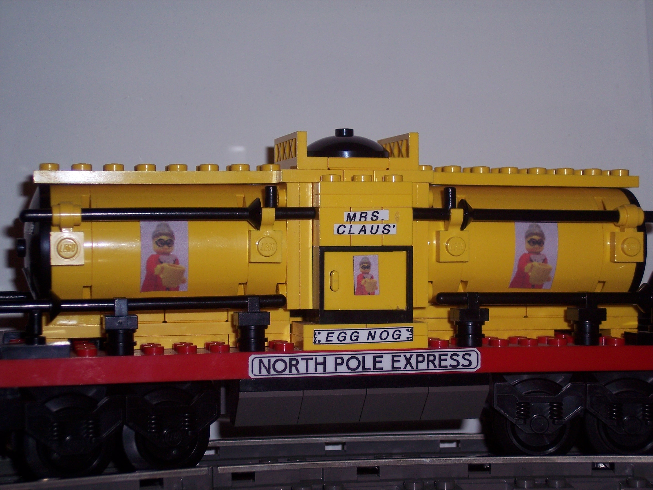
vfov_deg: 18.9
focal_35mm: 78
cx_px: 326
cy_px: 245
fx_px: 1471
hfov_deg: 25.0
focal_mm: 16
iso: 100
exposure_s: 1/90
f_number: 4
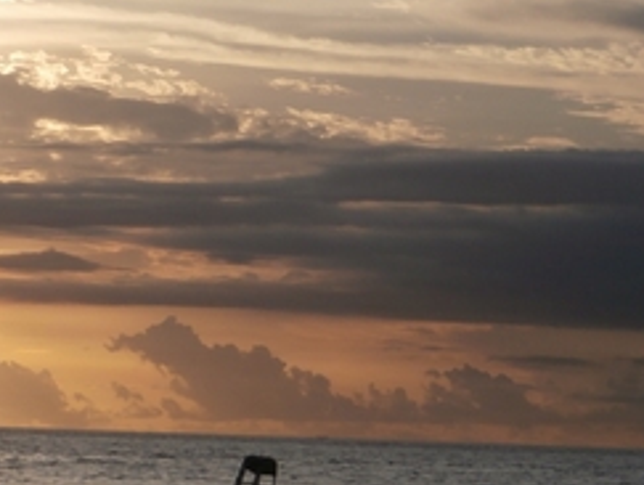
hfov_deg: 9.3
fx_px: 3950
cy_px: 429
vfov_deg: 7.0
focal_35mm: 212
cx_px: 148
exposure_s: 1/1000
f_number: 5
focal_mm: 15.16
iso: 100
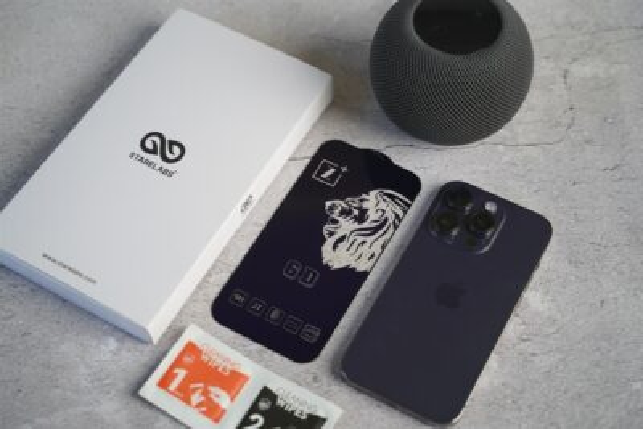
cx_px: 322
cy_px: 214
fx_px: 1072
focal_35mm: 60
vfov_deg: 22.6
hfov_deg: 33.4
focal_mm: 60
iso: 1000
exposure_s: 1/160
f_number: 4
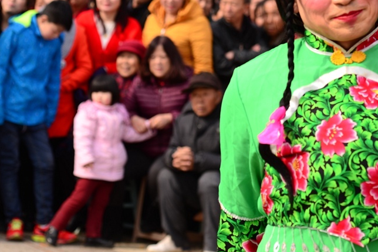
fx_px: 1742
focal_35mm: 166
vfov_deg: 8.3
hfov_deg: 12.4
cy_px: 69
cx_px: 213
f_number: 4
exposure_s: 1/500
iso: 100
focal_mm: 70
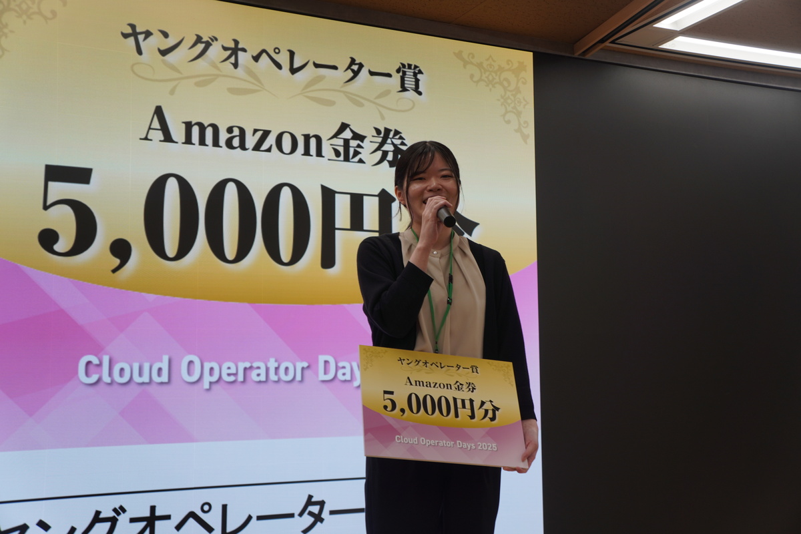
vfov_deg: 29.9
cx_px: 400
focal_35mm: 45
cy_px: 267
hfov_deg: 43.6
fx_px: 1001
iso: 100
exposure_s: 1/50
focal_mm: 30
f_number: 4
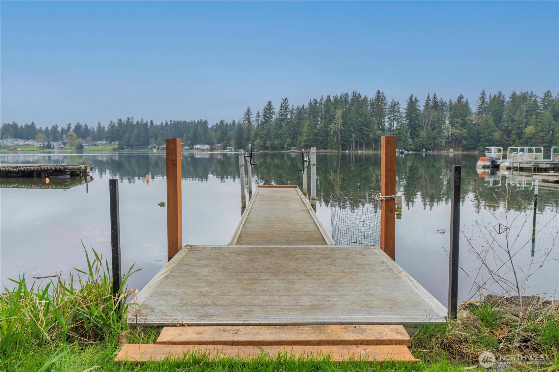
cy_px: 186
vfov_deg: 47.9
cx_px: 280
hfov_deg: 67.4
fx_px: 419
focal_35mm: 27
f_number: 9
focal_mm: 18
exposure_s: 1/100
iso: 500
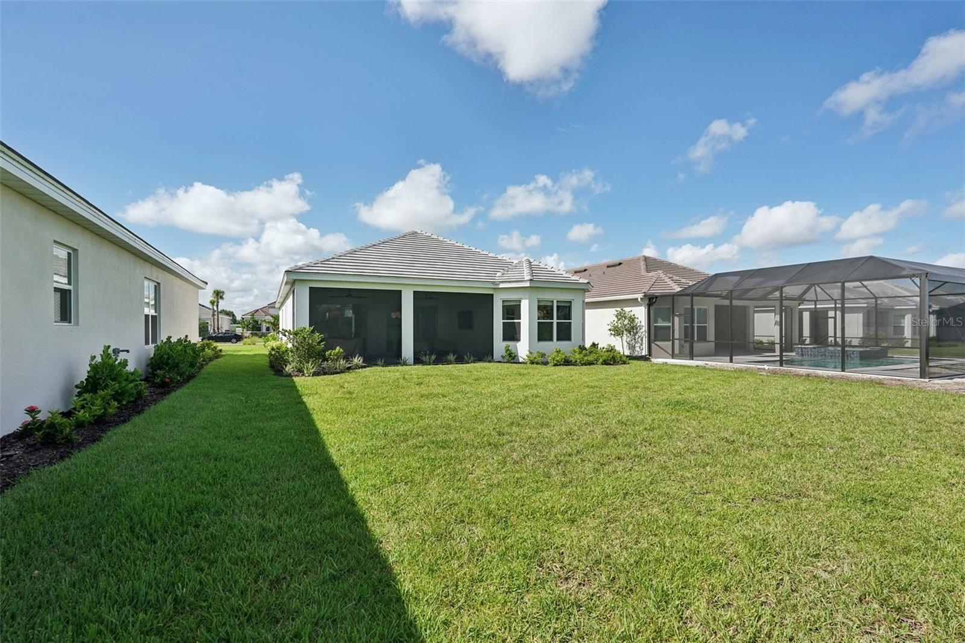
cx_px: 482
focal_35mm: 16
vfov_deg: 73.7
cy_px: 322
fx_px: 429
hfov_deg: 96.7
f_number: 8
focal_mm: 16
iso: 400
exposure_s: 1/1250
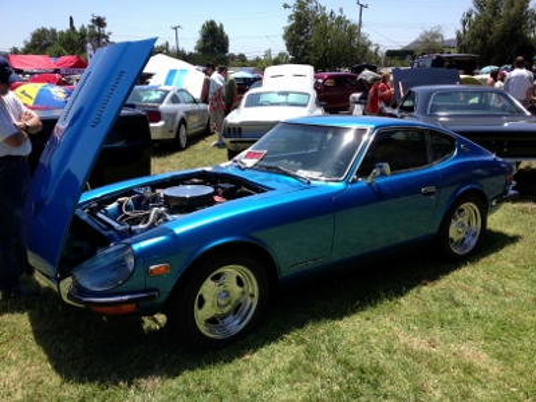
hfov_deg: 52.6
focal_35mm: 35
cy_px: 201
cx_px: 268
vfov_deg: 40.7
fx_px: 542
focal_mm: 4.28
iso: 50
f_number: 2.4
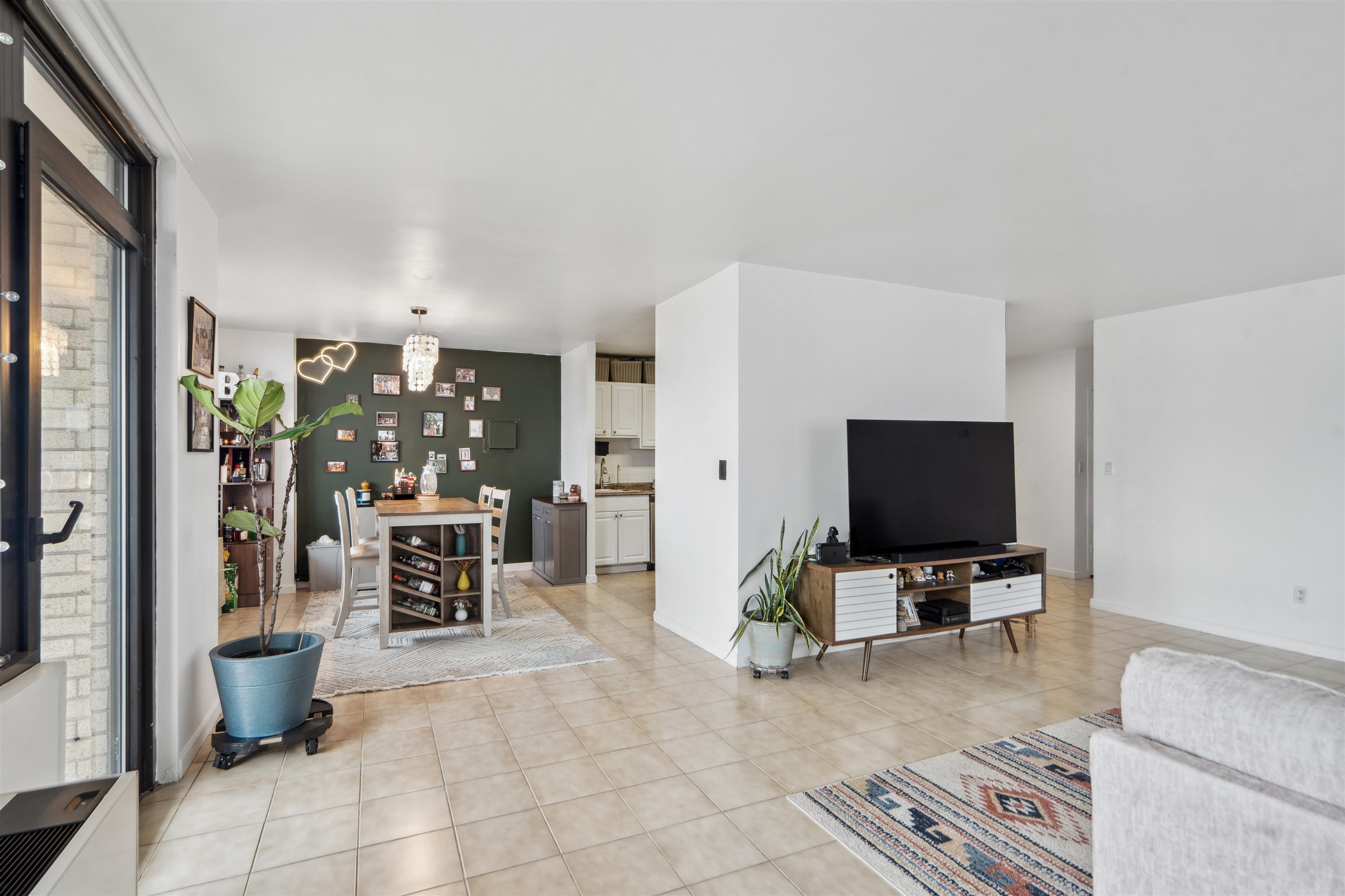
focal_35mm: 16
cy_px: 448
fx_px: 598
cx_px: 672
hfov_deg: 96.7
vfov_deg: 73.7
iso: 160
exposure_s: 1/10
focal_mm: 16
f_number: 8
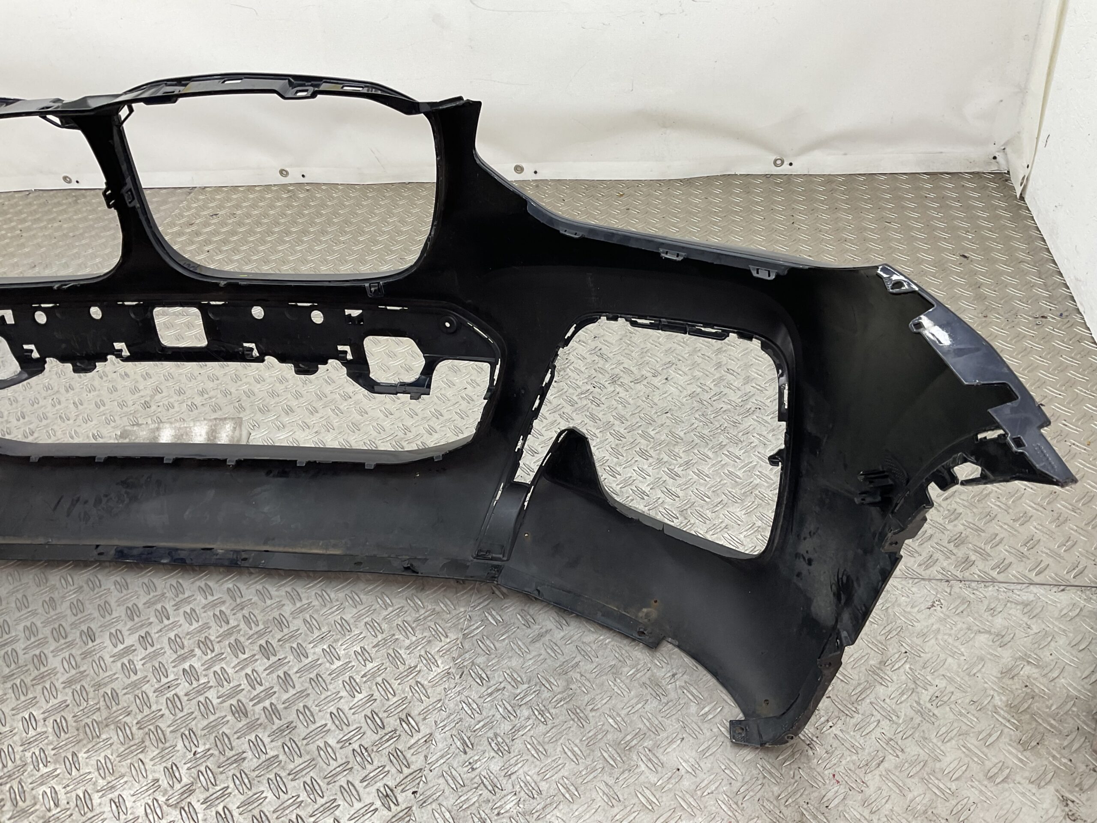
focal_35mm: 29
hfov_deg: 61.7
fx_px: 919
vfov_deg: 48.2
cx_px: 548
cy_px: 412
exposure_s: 1/100
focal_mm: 3
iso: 32
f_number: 1.8
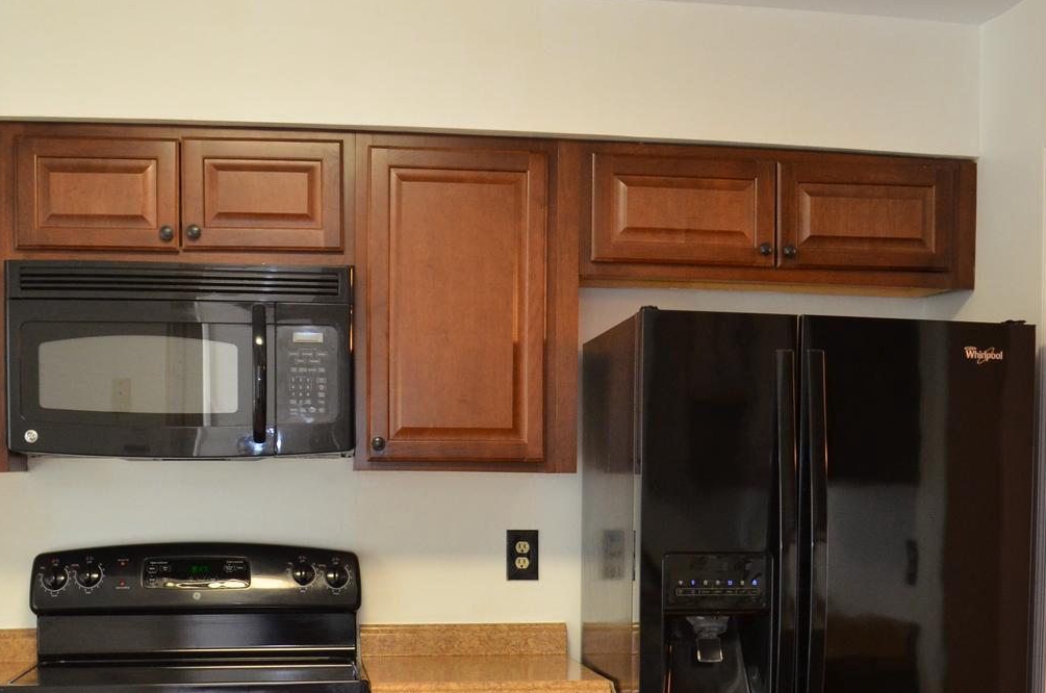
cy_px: 636
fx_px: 1595
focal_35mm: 55
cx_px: 628
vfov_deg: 23.8
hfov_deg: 36.2
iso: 800
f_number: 4
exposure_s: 1/60
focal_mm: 18
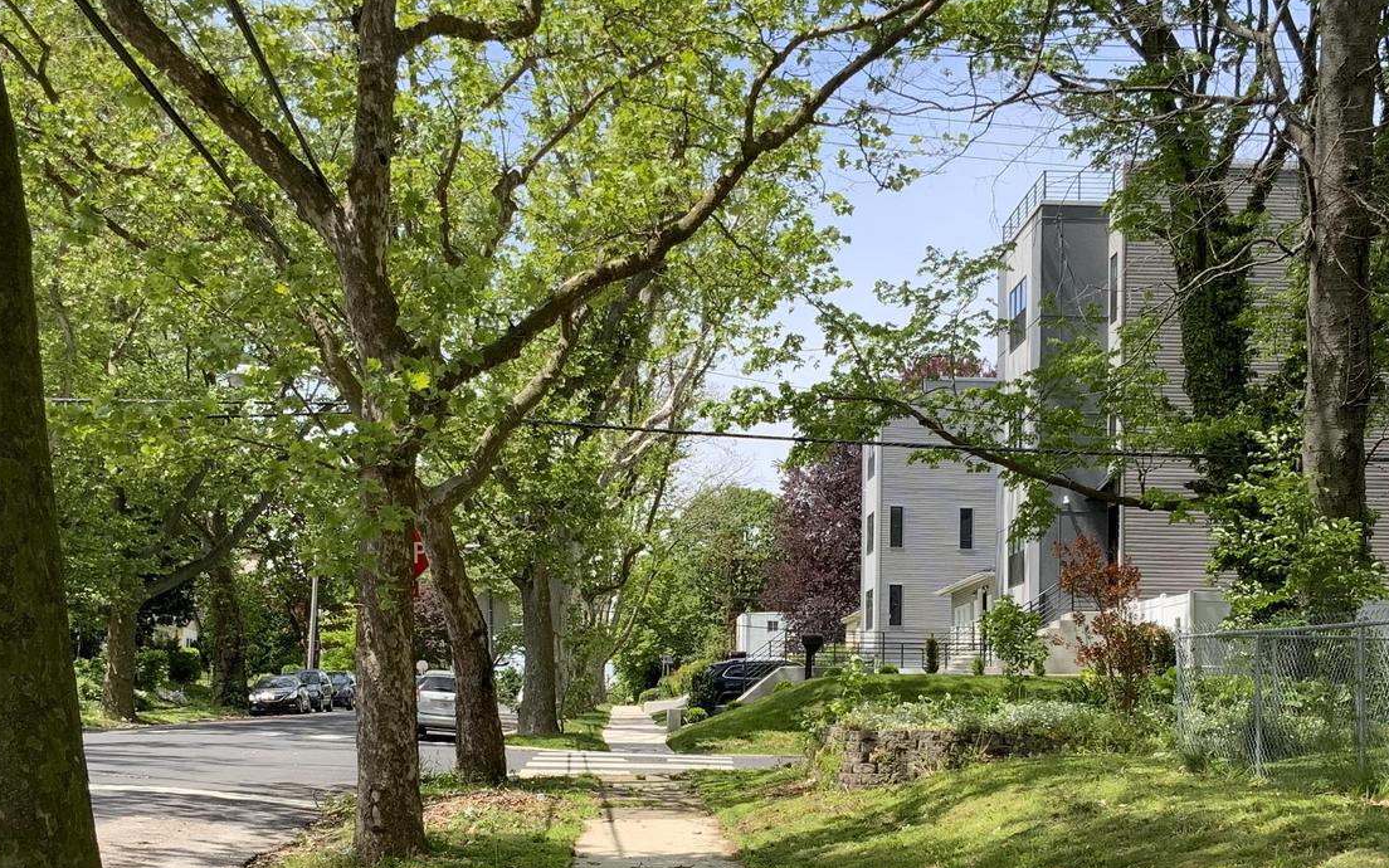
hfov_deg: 35.7
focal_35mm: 57
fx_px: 2158
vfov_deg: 22.6
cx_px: 754
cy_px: 599
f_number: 1.8
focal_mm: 3
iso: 16
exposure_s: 1/883
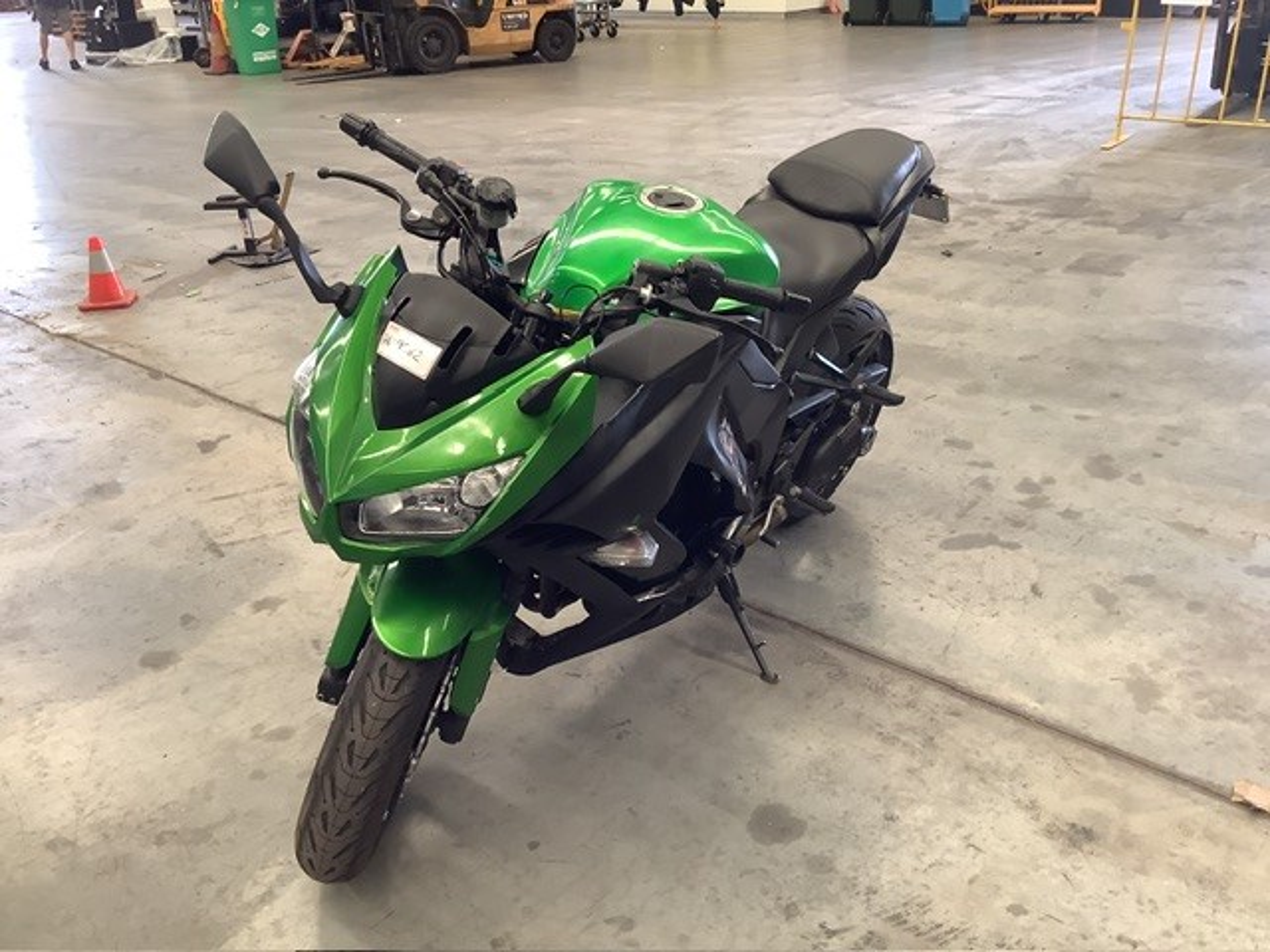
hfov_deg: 58.4
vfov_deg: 45.4
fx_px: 1137
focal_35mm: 31
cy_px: 476
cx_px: 635
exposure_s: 1/60
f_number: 2.4
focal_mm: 3.3
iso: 160
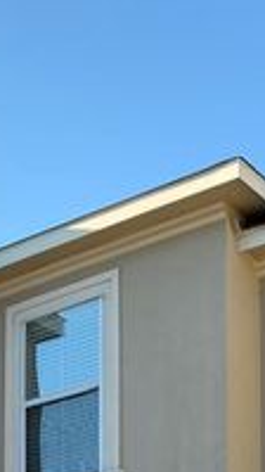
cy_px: 744
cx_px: 182
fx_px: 1186
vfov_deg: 19.2
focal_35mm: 95
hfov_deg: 12.7
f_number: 1.8
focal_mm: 4.25
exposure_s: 1/810
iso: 32
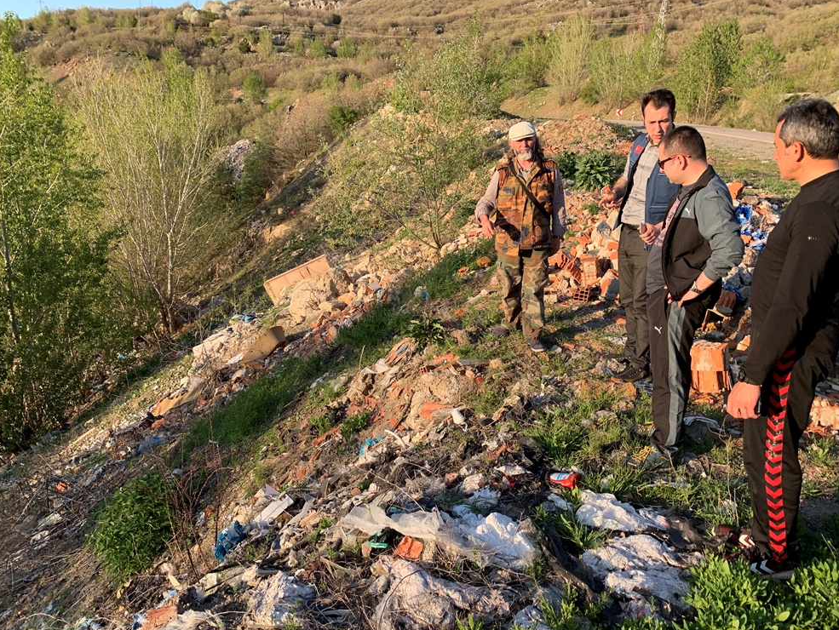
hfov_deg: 65.3
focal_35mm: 27
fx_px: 655
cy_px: 310
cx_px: 405
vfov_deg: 51.4
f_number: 1.8
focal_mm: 4.25
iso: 25
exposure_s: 1/580
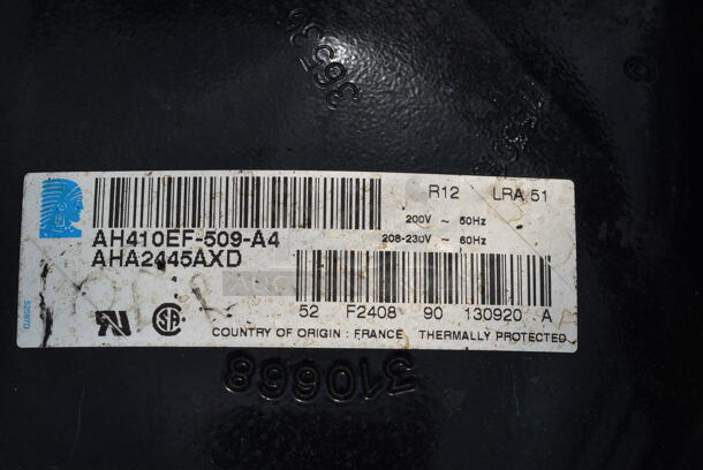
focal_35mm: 82
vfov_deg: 16.6
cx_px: 352
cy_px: 235
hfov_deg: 24.6
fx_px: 1613
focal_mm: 55
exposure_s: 1/500
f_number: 11
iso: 100
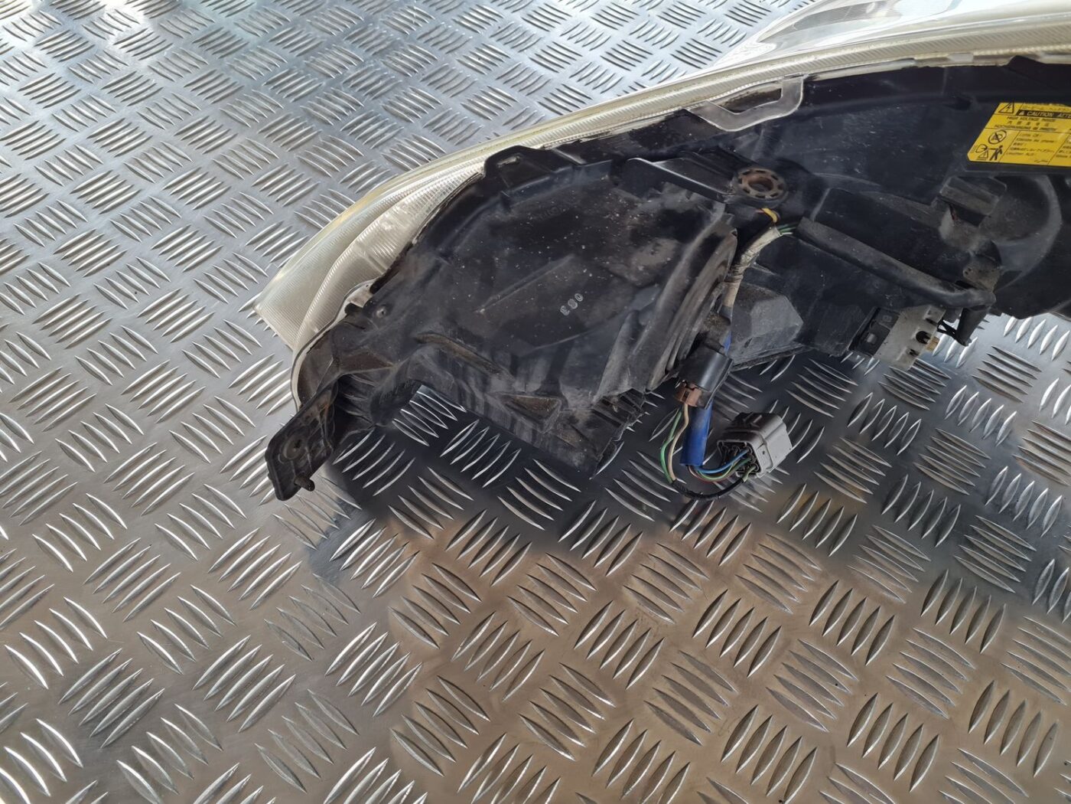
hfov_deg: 67.3
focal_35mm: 26
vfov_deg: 53.1
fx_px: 804
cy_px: 402
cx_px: 536
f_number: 1.8
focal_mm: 5.4
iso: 125
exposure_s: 1/100
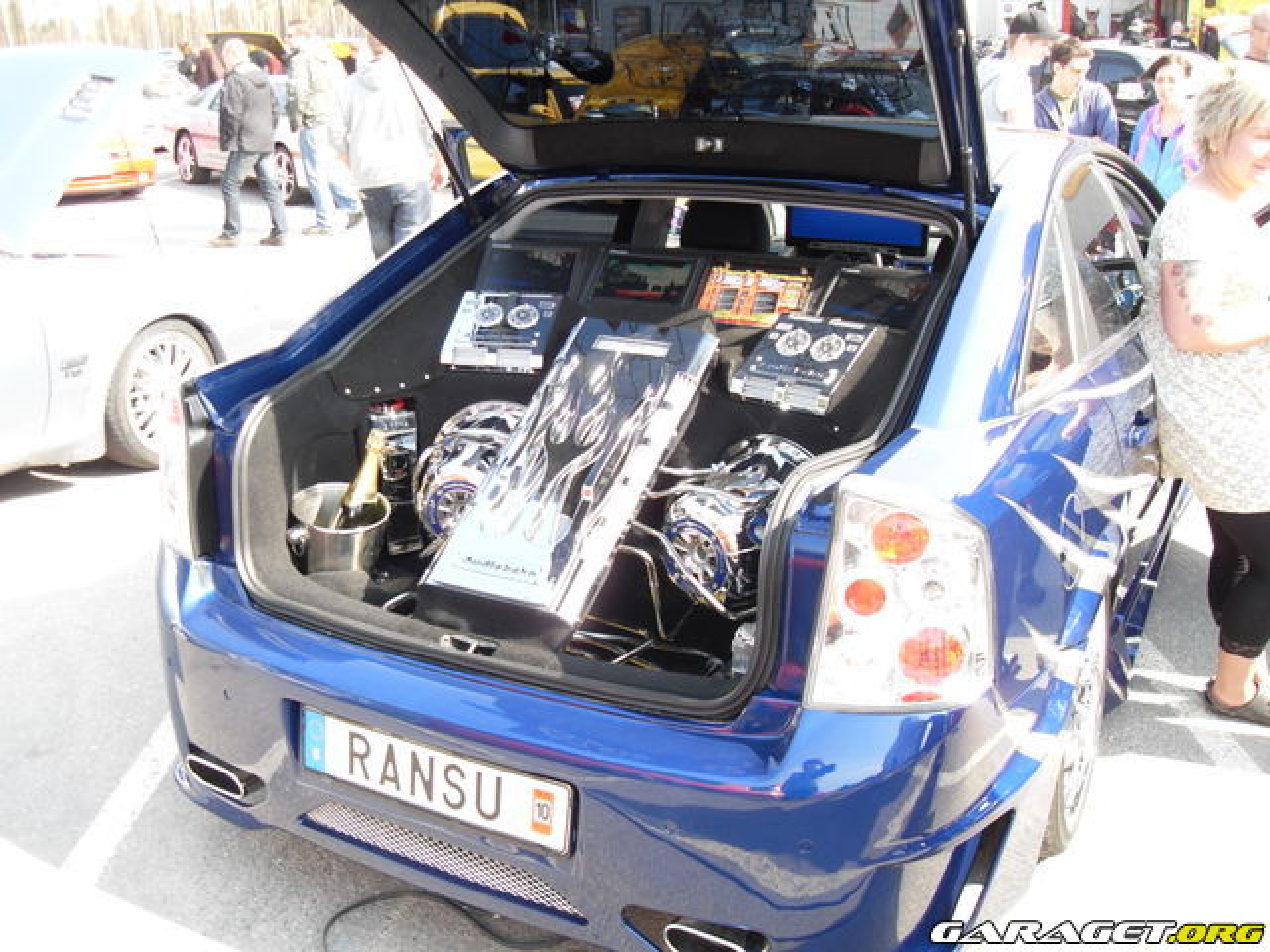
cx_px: 635
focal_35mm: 34
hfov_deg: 54.0
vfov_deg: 41.8
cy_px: 476
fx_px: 1247
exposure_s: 1/125
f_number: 2.8
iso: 80
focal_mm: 6.3
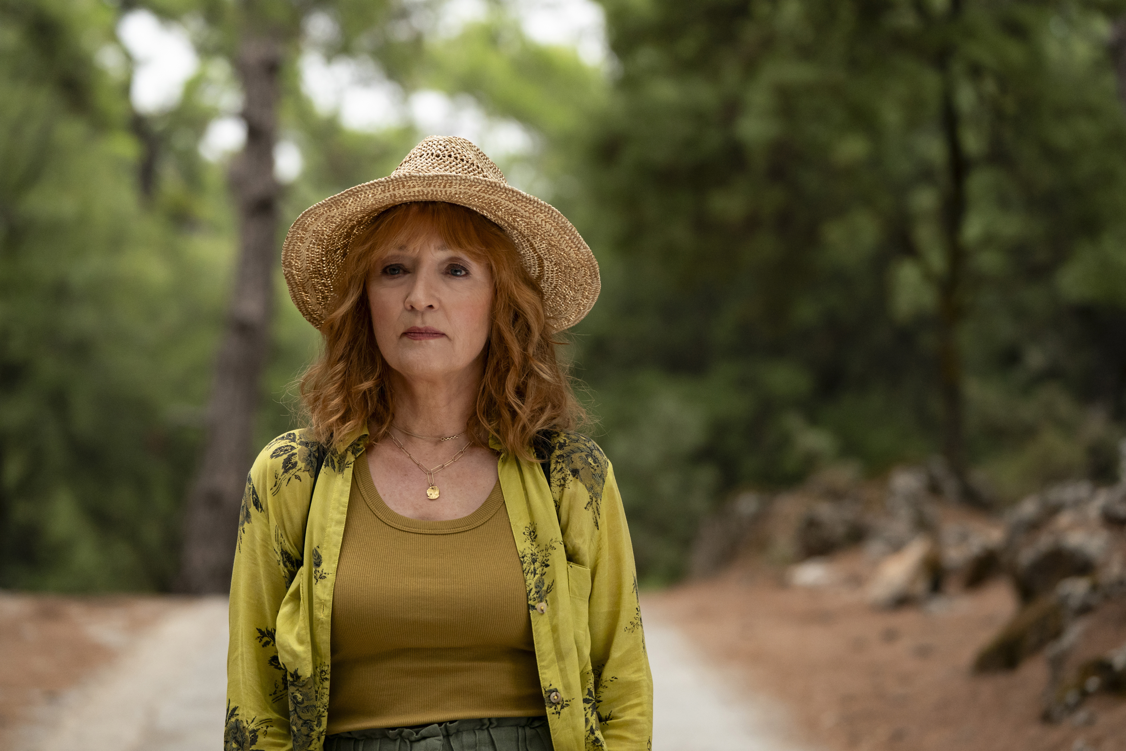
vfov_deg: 8.6
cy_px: 376
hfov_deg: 12.8
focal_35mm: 160
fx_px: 5004
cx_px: 563
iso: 3200
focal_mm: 160
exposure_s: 1/500
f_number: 5.6
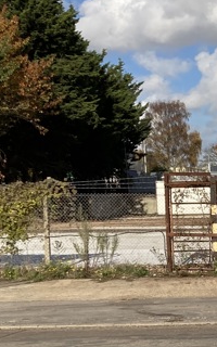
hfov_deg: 12.7
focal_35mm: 95
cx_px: 374
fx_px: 899
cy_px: 288
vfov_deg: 21.5
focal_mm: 3.99
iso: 20
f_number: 1.8
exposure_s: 1/3003
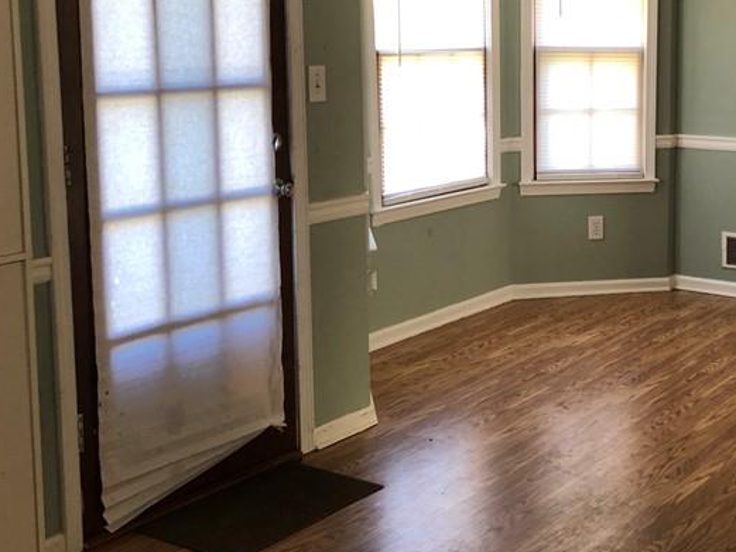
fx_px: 1170
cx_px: 617
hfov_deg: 33.6
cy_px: 178
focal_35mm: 55
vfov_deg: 26.4
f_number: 1.8
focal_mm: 4
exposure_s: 1/24
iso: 40
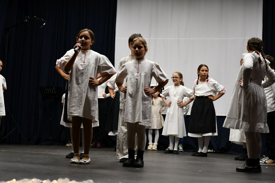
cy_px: 92
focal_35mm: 72
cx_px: 138
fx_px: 550
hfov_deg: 28.1
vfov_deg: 18.9
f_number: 4.5
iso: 1400
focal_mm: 48
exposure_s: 1/125
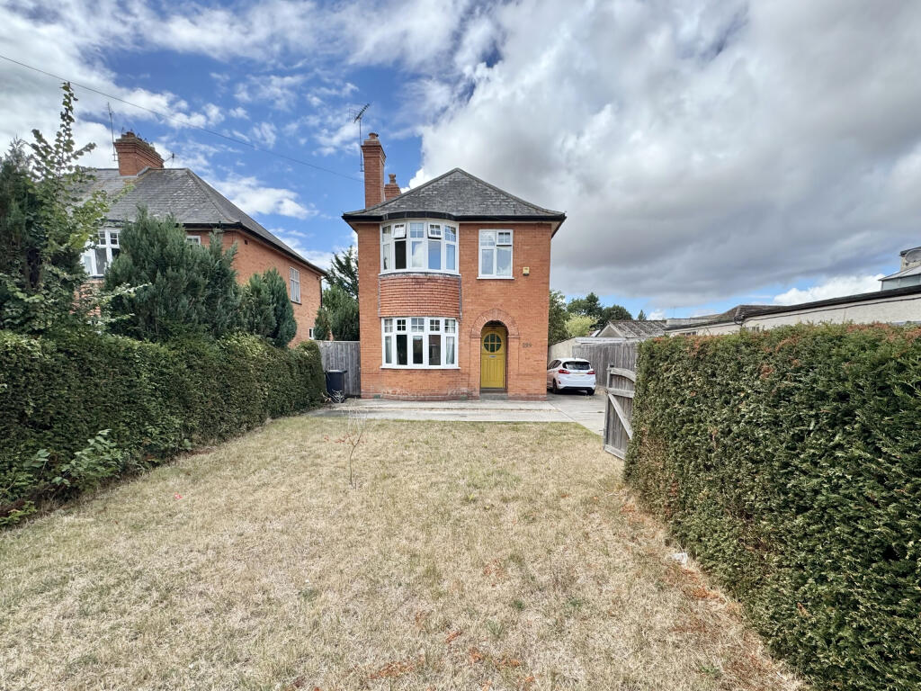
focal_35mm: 14
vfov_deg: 85.7
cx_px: 460
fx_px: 372
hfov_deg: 102.1
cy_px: 346
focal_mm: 2.22
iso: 50
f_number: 2.2
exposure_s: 1/1323
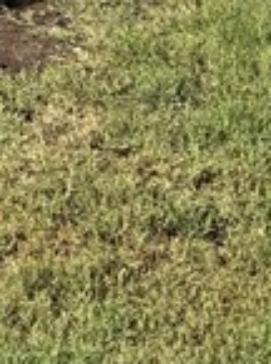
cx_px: -316
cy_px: -675
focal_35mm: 170
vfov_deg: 9.5
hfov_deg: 8.2
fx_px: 1782
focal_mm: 6.76
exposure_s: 1/3597
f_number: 1.78
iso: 80
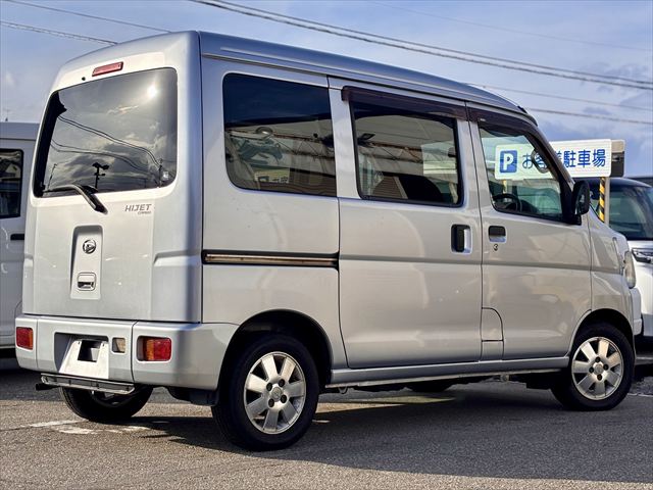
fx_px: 981
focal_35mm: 52
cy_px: 245
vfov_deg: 28.0
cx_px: 326
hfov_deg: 36.8
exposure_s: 1/3413
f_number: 1.6
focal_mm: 5.96
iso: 40
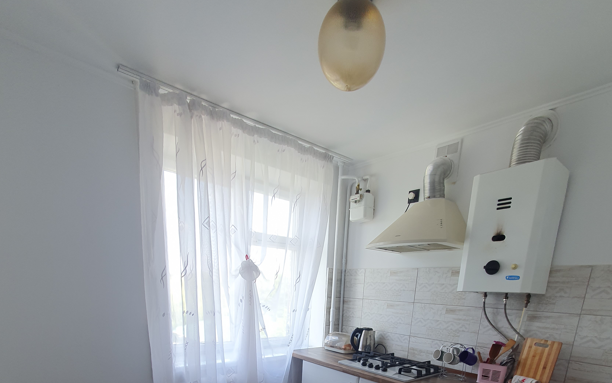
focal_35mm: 19
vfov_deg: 50.8
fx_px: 317
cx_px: 308
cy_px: 379
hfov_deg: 88.0
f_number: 2.2
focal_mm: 1.8
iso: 64
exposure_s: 1/100
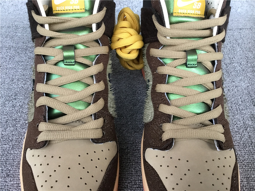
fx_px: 228
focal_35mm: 31
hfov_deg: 58.4
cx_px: 128
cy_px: 96
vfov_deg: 45.4
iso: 50
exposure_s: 1/33
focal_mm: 3.3
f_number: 2.4
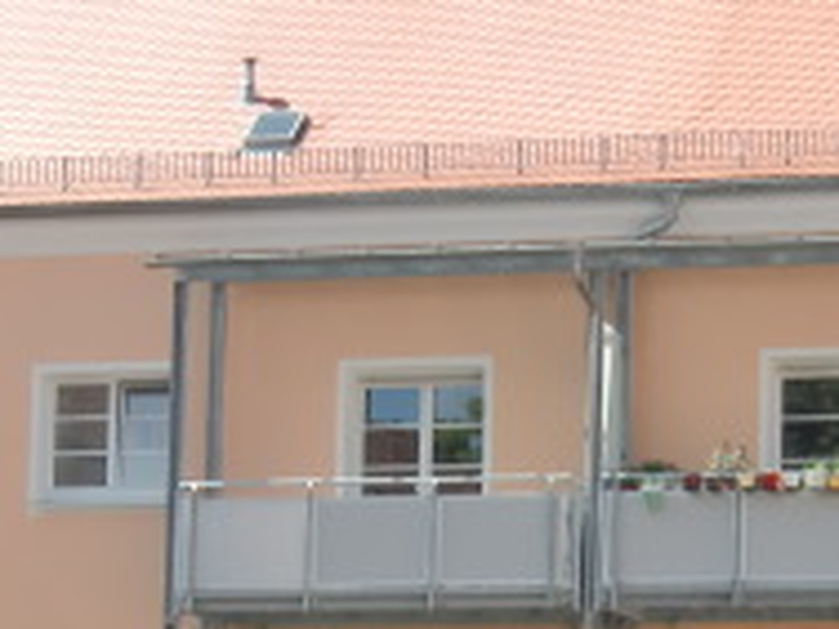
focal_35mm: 187
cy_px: 562
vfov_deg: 7.9
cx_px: 482
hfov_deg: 10.6
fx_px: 4532
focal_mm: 9.8
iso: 64
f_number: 4.2
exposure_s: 1/320
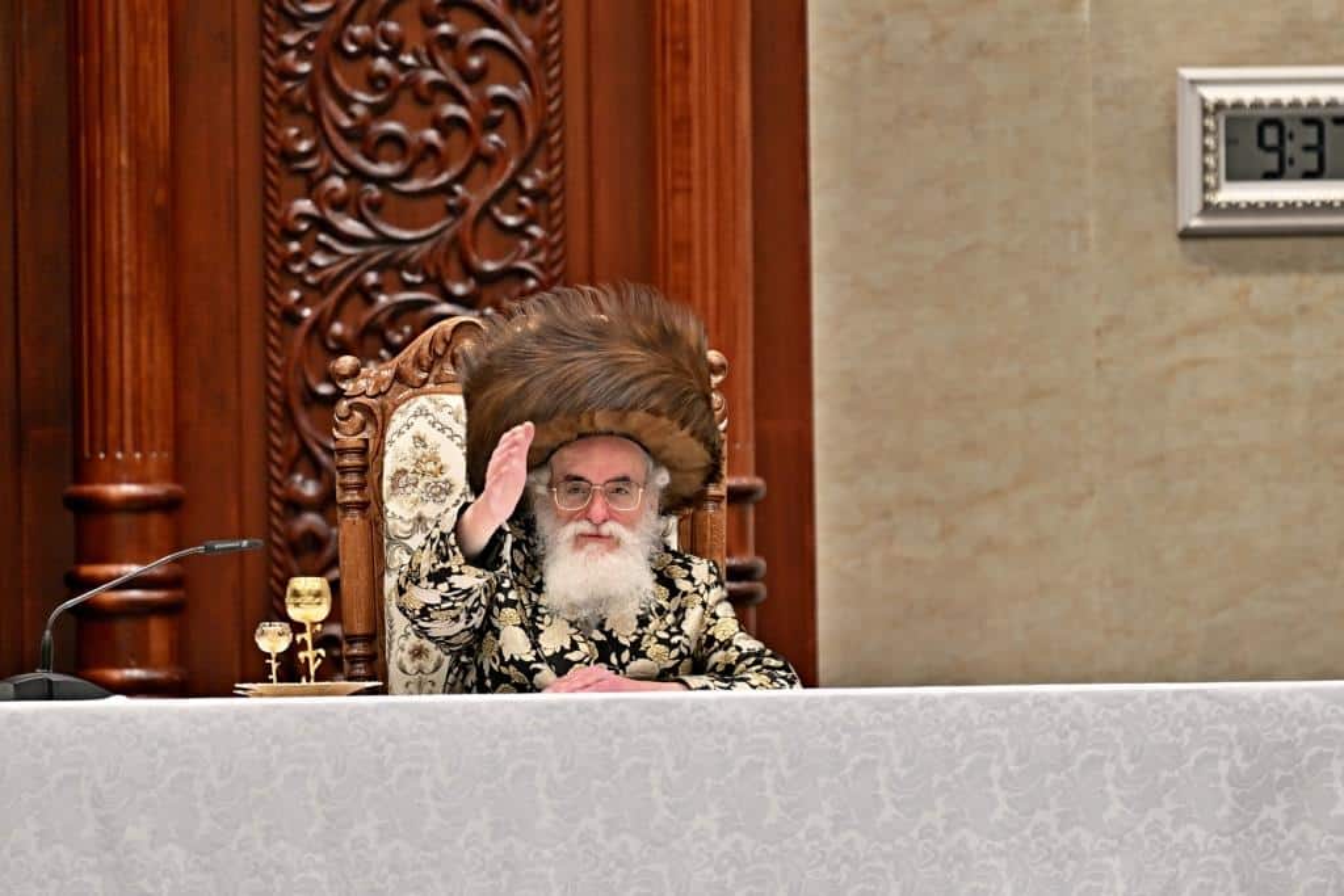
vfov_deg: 4.6
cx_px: 672
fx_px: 11201
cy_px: 448
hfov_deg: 6.9
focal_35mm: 300
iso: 250
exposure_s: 1/320
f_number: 2.8
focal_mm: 200
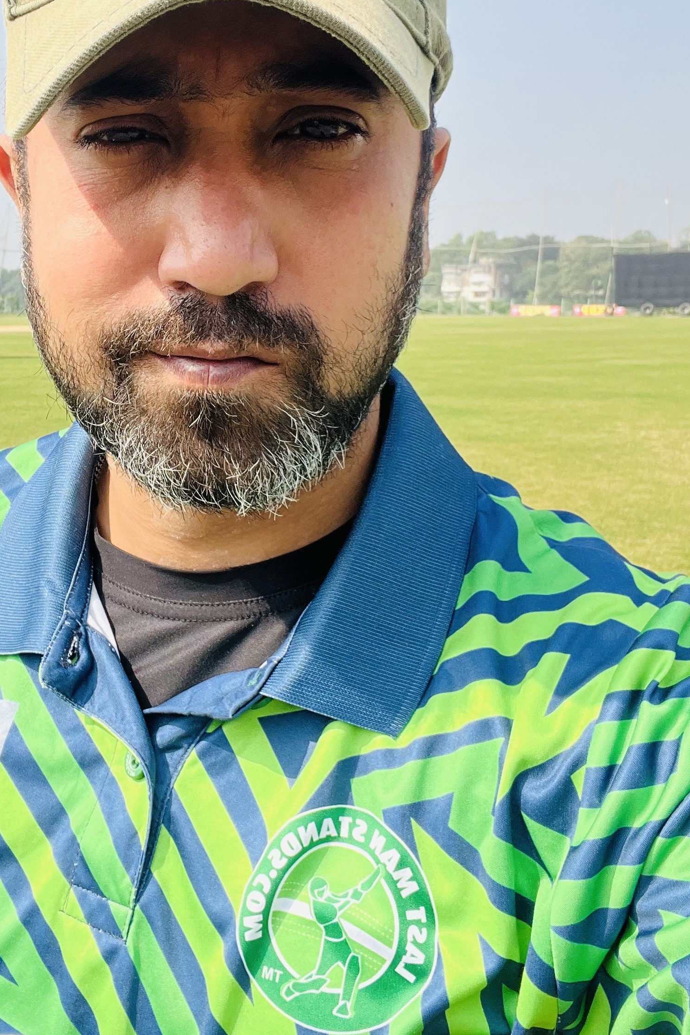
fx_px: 1236
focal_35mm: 43
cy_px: 382
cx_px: 168
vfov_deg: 45.0
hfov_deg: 30.6
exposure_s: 1/505
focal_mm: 2.71
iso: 32
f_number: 2.2
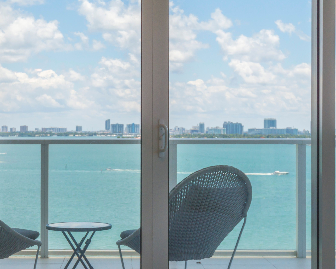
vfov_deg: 19.9
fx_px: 766
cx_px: 89
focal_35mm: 77
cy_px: 127
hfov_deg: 24.5
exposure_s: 1/160
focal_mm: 35
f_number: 11
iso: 100
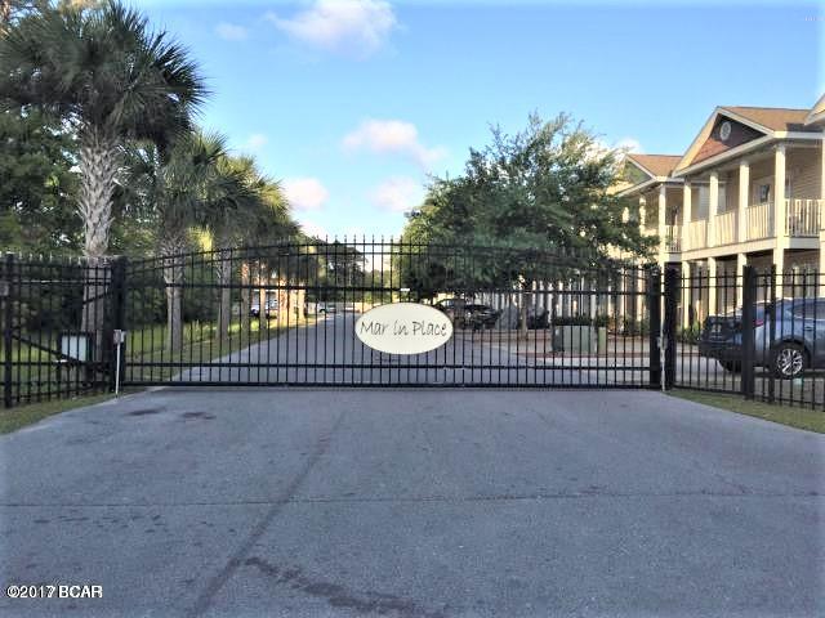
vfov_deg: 48.2
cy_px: 309
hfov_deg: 61.7
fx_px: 691
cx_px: 412
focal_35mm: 29
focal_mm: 4.15
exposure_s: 1/860
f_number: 2.2
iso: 32
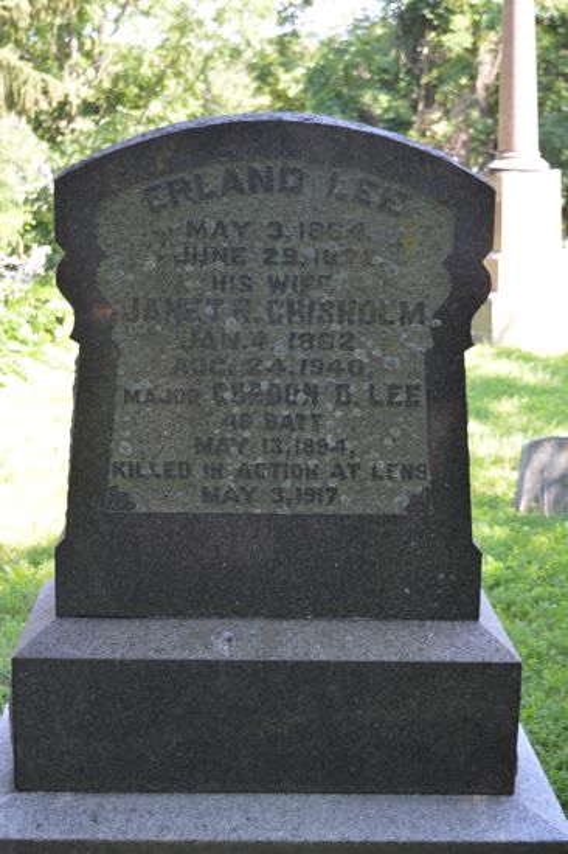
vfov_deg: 33.4
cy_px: 427
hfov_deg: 22.6
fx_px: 1422
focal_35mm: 60
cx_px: 284
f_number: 5.6
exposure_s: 1/125
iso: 400
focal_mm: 40
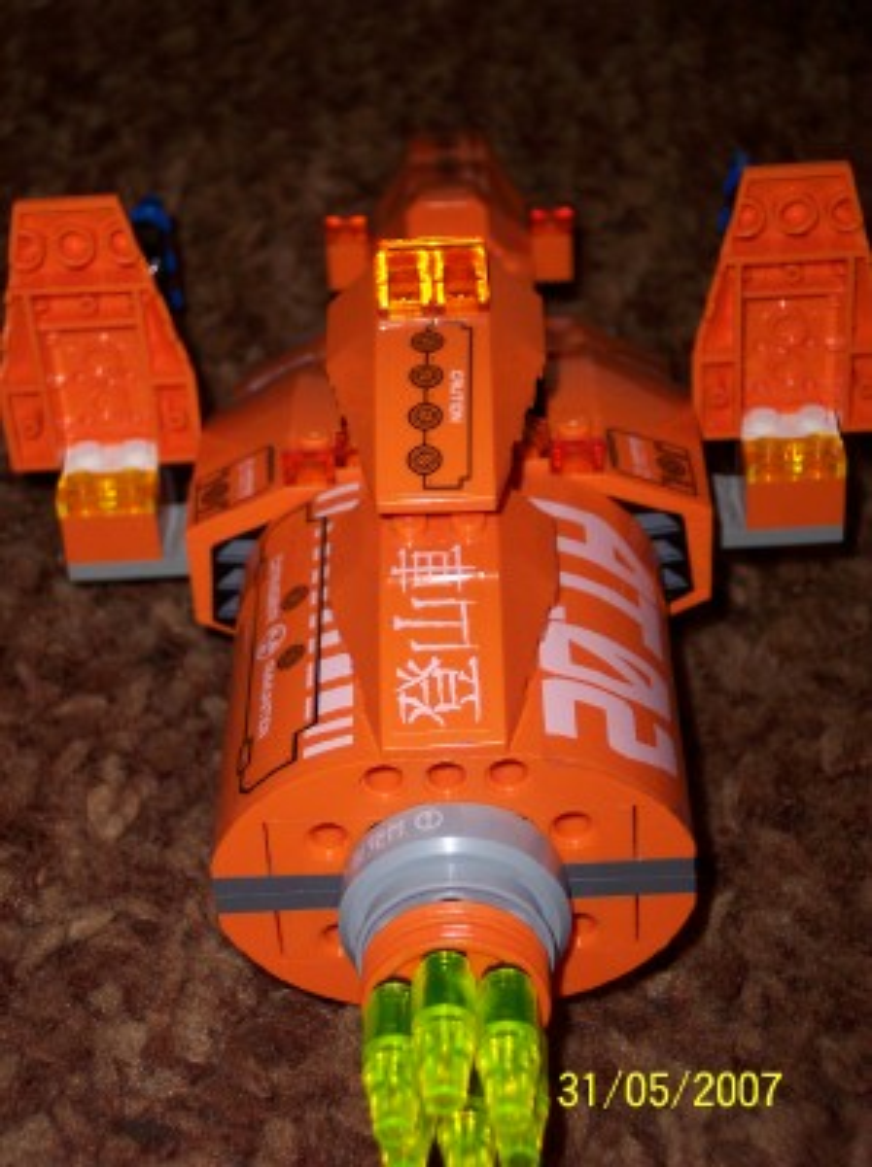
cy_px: 584
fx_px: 2558
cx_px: 436
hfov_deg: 19.3
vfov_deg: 25.7
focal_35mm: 76
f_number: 3.8
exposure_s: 1/45
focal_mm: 16
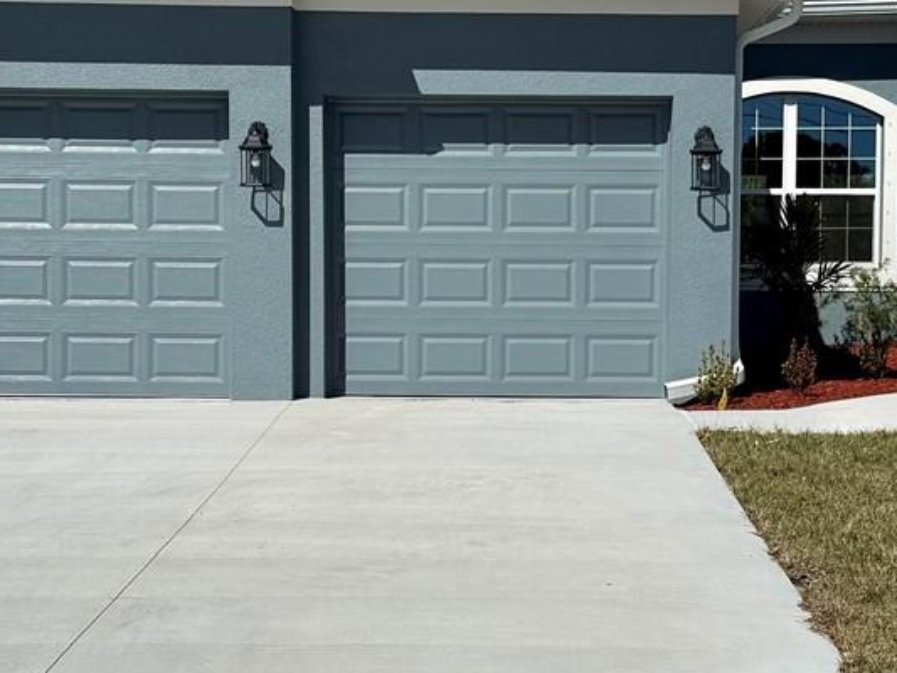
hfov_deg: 27.0
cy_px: 345
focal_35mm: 72
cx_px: 496
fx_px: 1866
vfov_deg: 20.4
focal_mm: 6.76
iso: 80
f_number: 1.78
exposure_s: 1/11905
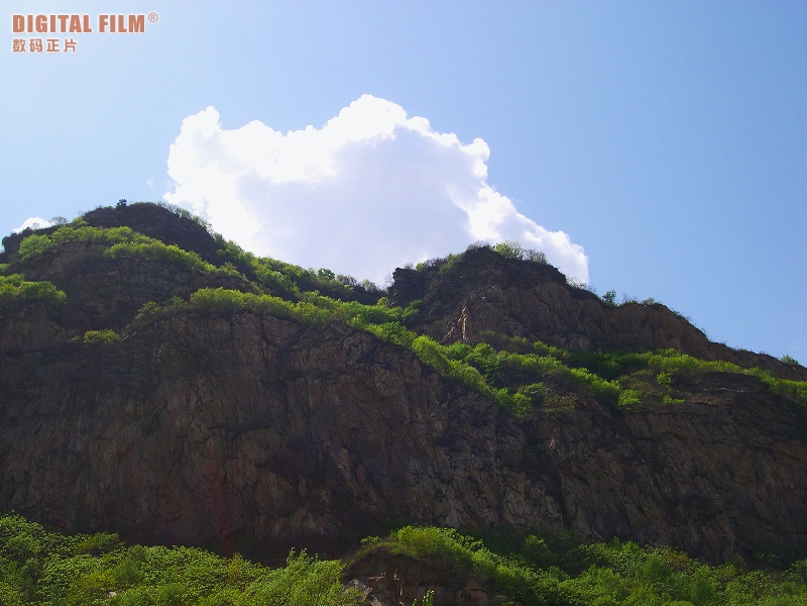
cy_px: 303
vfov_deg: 37.7
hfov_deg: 49.0
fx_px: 886
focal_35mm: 38
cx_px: 404
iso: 100
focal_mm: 8
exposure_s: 1/216
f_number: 7.6
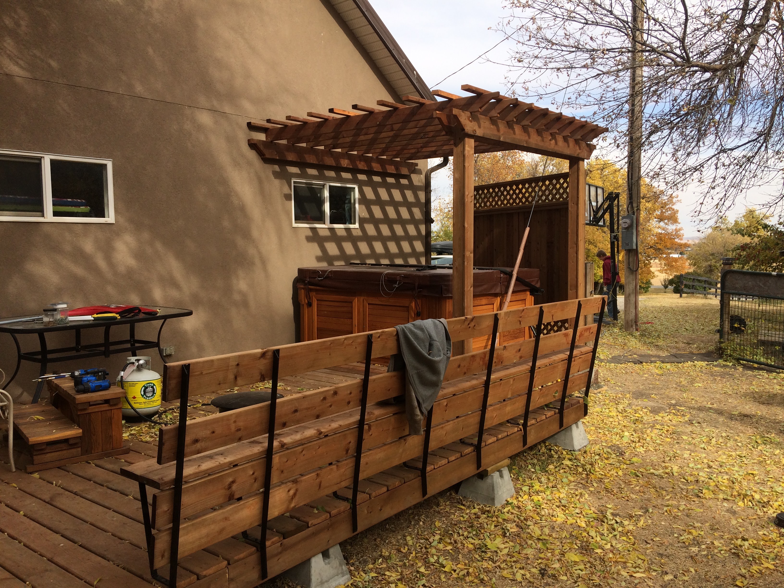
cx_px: 392
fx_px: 657
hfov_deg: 61.7
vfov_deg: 48.2
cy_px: 294
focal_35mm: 29
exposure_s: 1/1053
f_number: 2.2
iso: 32
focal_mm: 4.15
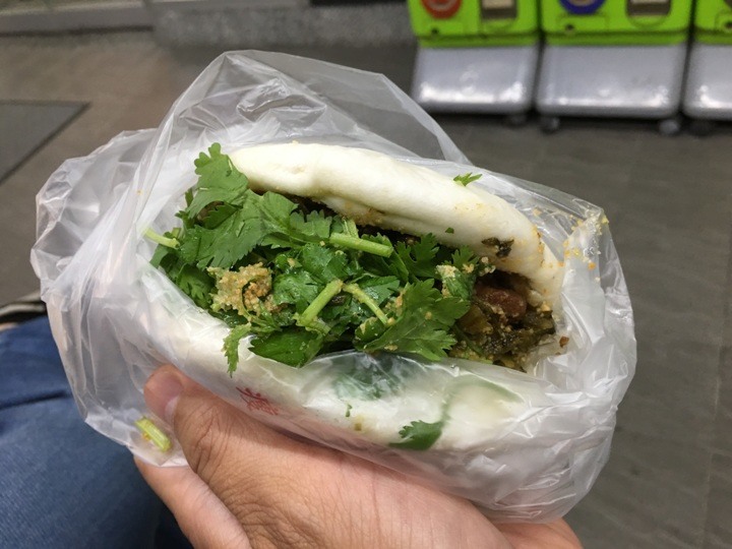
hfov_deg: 61.7
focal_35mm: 29
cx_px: 366
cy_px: 274
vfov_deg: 48.2
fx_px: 613
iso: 40
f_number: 2.2
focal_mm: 4.15
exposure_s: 1/15
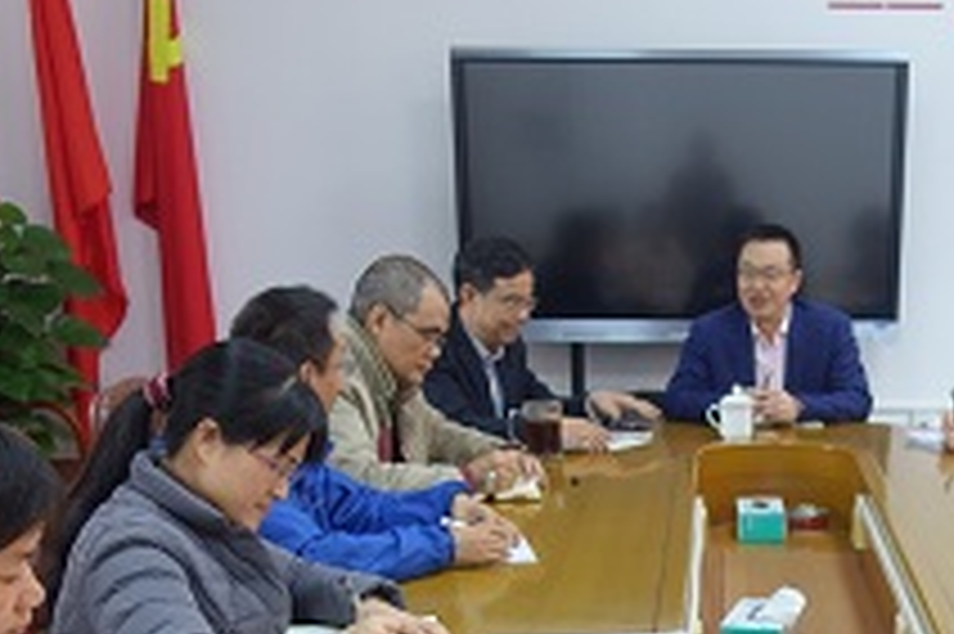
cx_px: 720
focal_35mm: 62
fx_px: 1642
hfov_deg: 31.8
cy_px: 798
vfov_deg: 20.2
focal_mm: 8.8
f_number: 1.8
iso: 200
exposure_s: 1/30
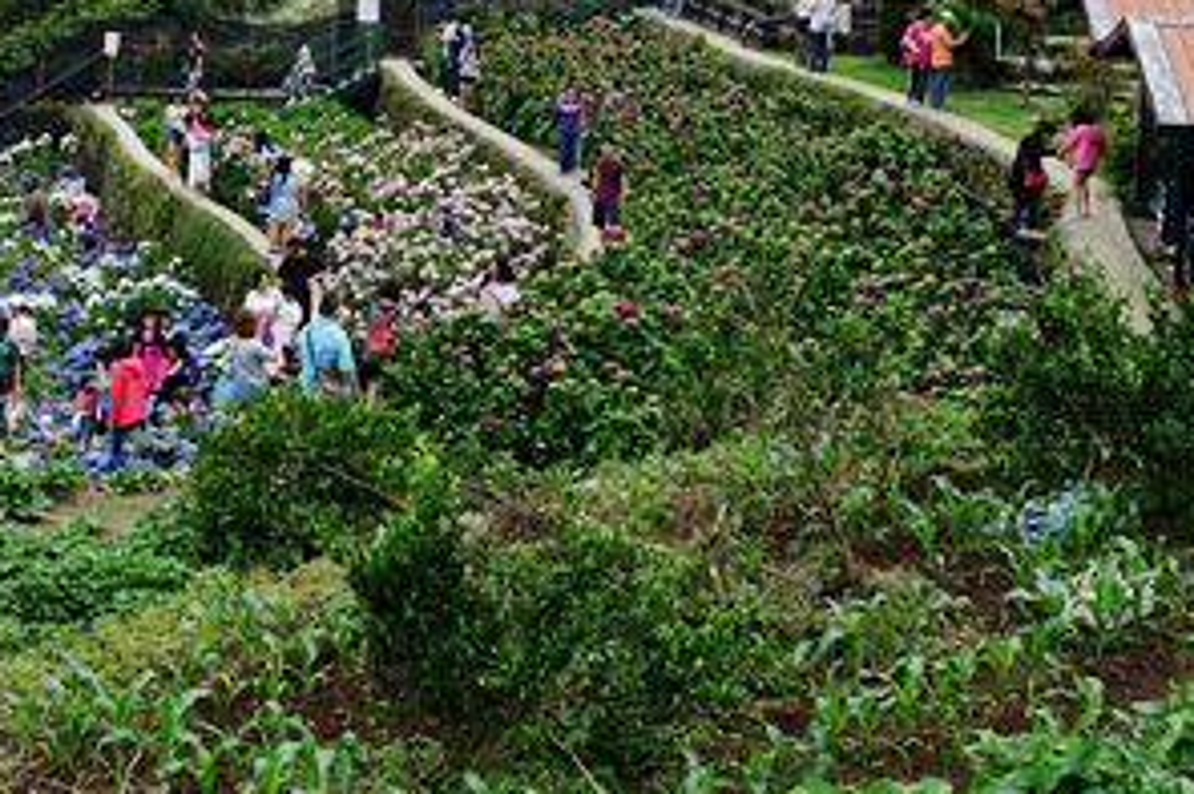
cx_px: 69
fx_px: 2619
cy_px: -50
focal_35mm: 79
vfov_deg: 16.8
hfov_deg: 24.8
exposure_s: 1/125
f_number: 5.6
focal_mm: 13.16
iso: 125
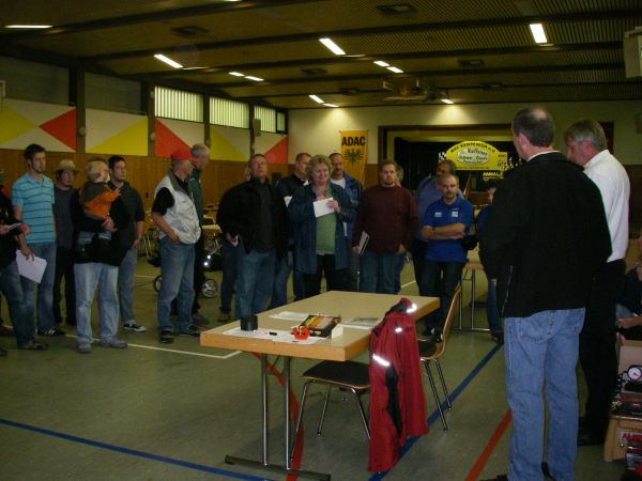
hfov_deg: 49.0
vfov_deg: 37.7
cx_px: 321
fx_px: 705
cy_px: 240
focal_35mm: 38
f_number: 3.3
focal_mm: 6.3
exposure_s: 1/50
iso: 400
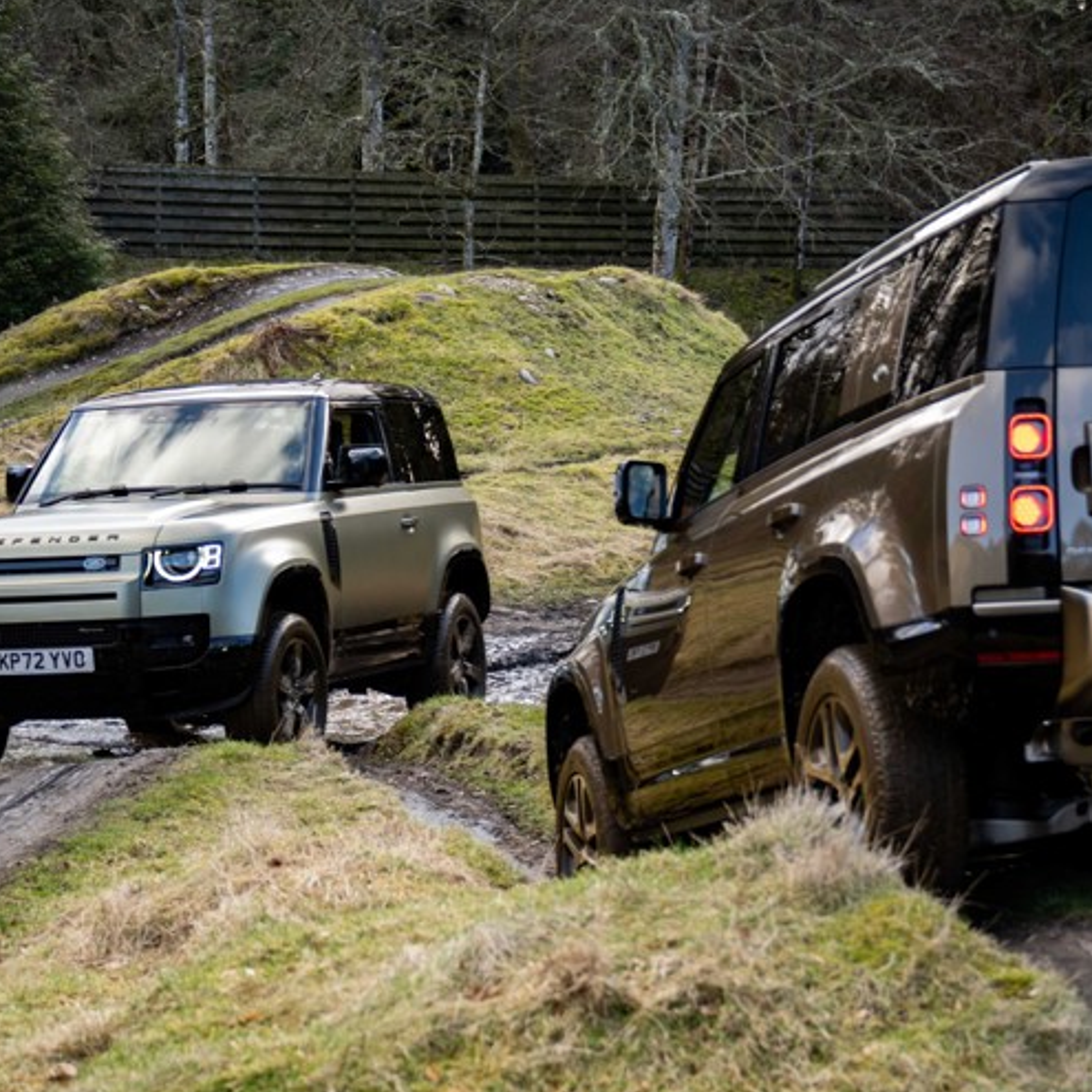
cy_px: 649
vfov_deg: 17.0
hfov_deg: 17.1
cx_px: 593
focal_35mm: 102
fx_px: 3640
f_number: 2.8
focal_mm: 44
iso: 64
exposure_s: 1/125
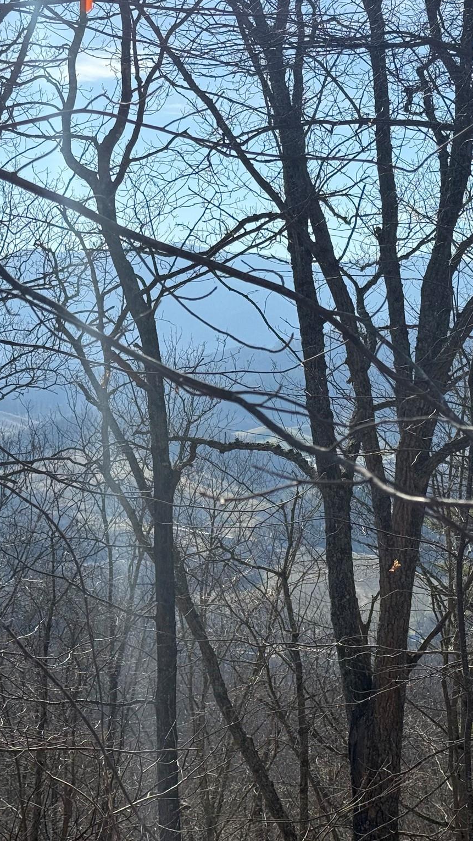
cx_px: 257
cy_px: 420
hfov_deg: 17.2
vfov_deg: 30.1
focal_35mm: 70
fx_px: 1560
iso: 64
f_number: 1.78
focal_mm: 6.76
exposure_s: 1/5587
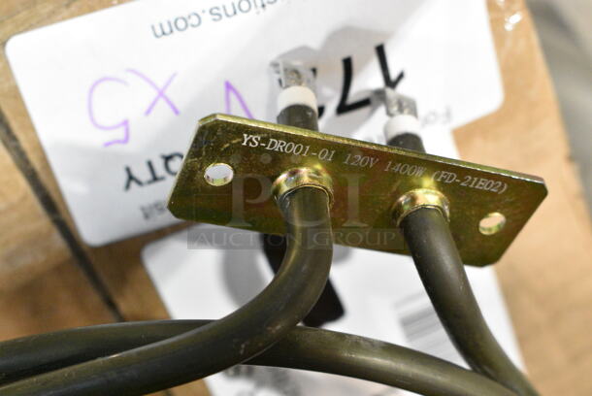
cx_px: 296
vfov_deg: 21.6
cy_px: 198
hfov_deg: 31.9
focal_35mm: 63
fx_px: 1037
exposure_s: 1/200
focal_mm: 42
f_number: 7.1
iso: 6400
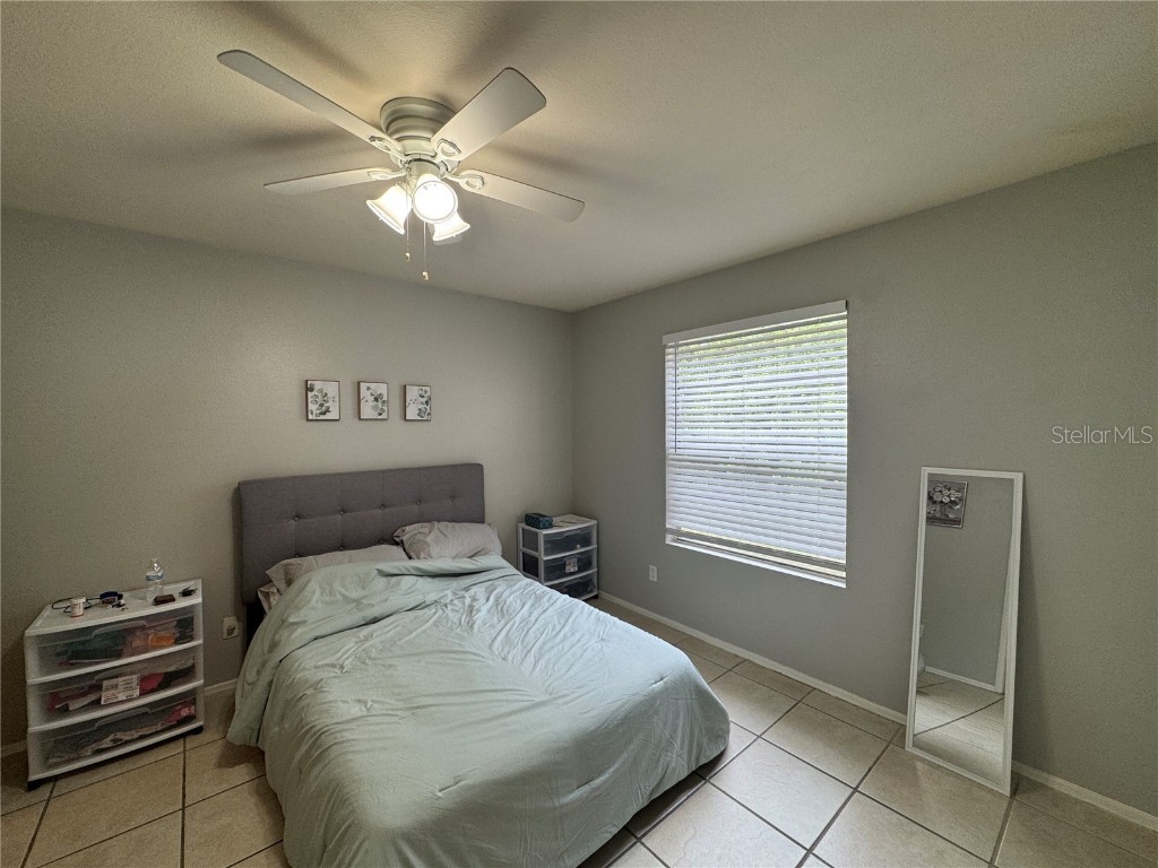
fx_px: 468
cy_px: 434
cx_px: 579
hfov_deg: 102.1
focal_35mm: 14
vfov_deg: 85.7
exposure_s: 1/120
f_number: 2.2
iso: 125
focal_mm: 2.22
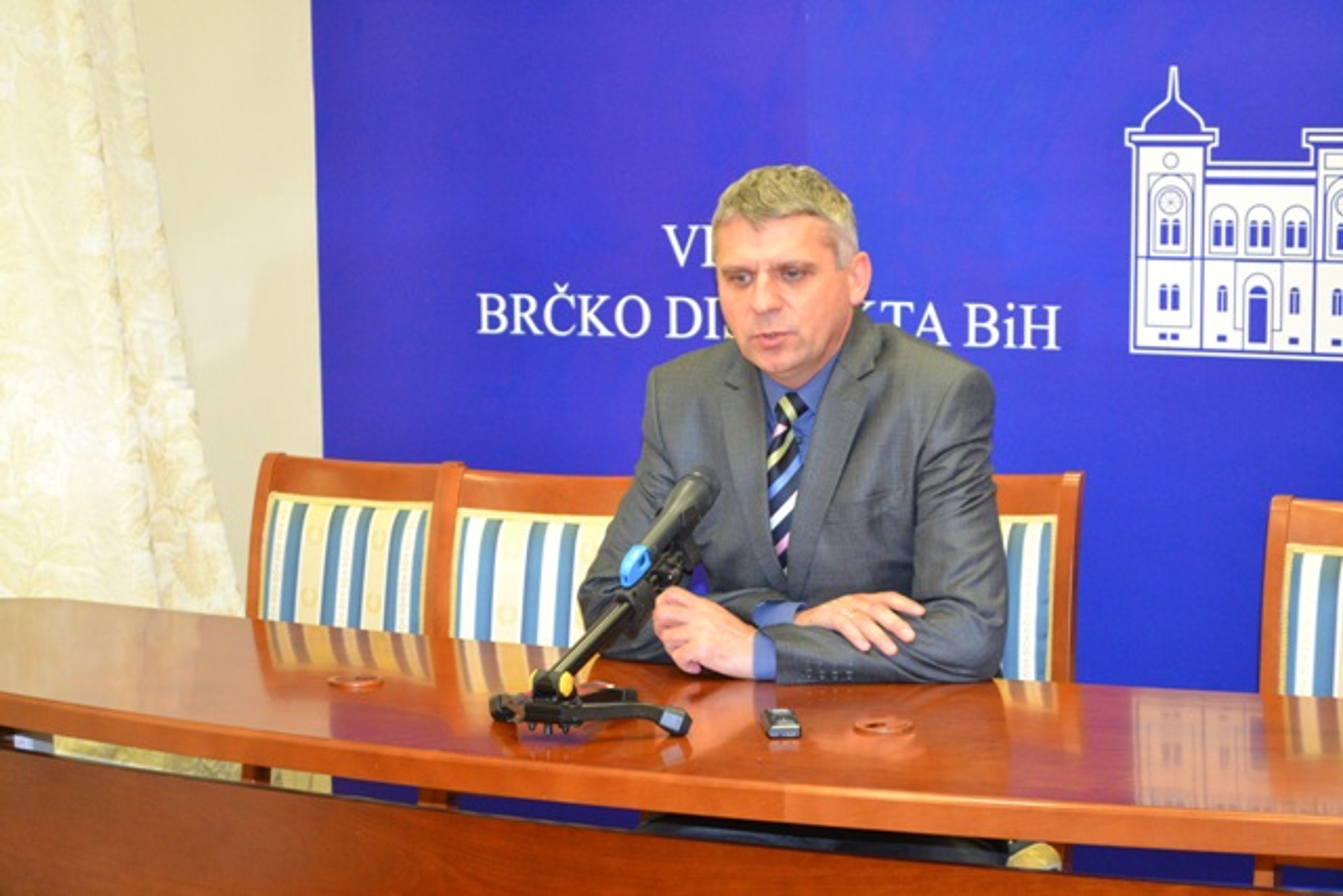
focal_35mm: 82
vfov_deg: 16.6
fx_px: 3078
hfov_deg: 24.6
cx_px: 672
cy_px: 448
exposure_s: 1/60
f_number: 5.6
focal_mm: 55
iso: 2500
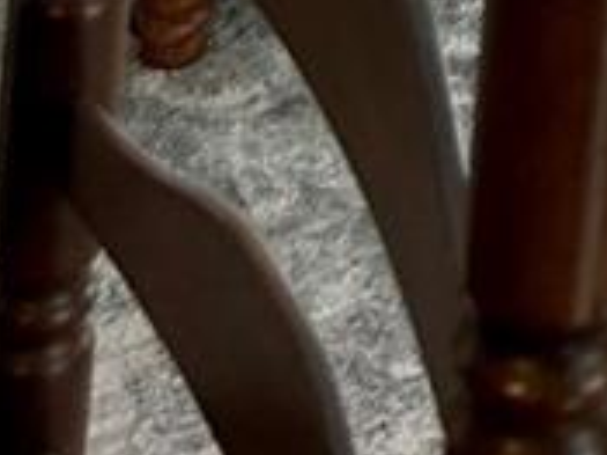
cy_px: -1507
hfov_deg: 10.5
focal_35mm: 178
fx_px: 3119
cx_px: 1075
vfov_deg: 6.4
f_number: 1.5
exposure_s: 1/424
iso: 50
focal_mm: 5.7
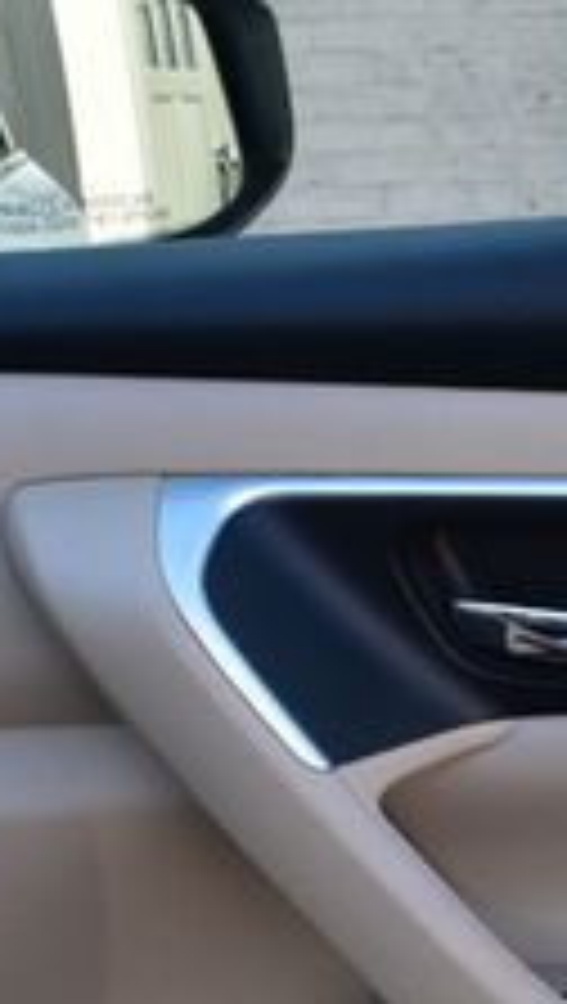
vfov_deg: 25.7
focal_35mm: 81
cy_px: 815
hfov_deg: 13.9
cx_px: 891
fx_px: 2158
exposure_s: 1/125
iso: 400
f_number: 9
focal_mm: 18
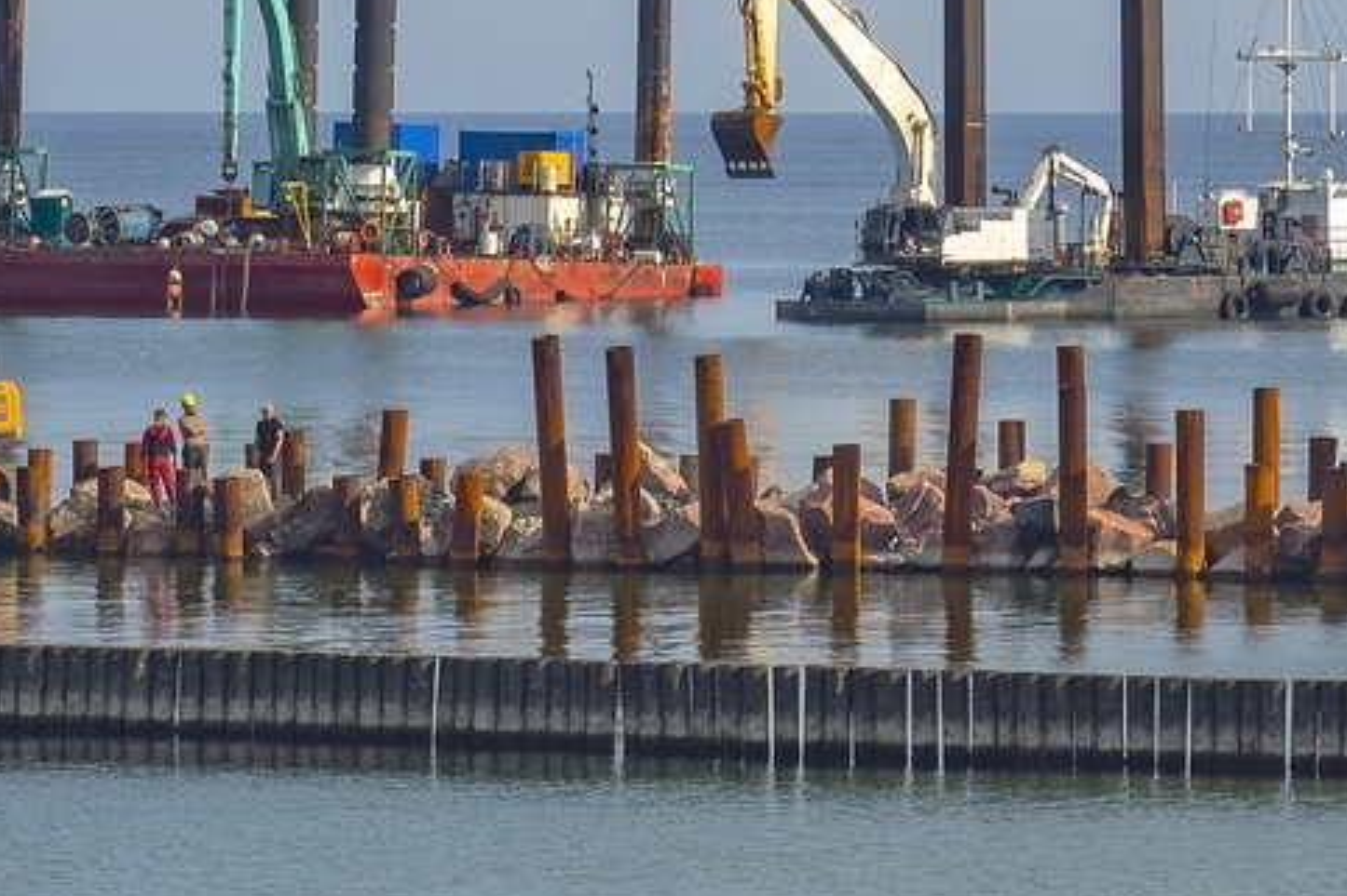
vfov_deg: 5.5
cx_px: 1146
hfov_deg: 8.3
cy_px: -412
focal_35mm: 249
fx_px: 9313
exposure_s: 1/320
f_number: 10
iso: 100
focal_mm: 50
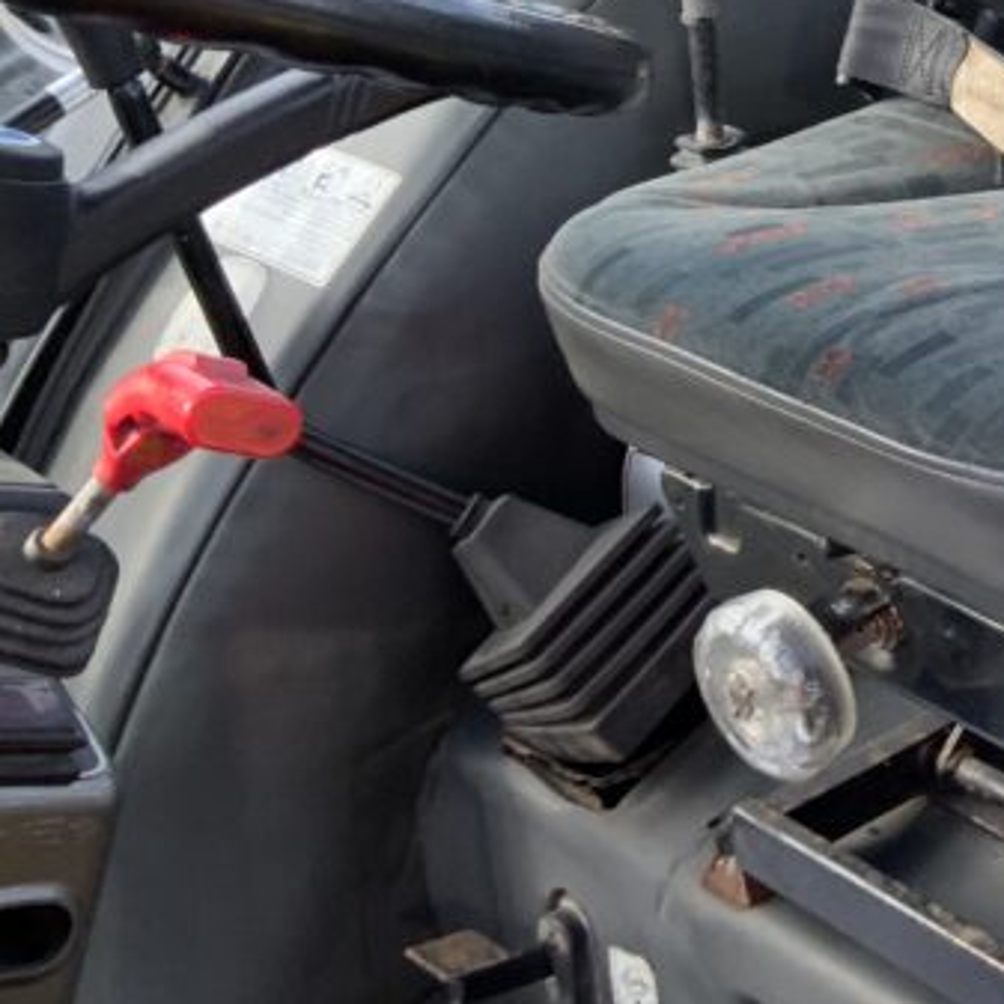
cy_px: 125
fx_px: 2560
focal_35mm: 78
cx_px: 1332
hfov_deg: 20.2
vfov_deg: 21.8
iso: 32
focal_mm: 3
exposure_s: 1/122
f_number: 1.8
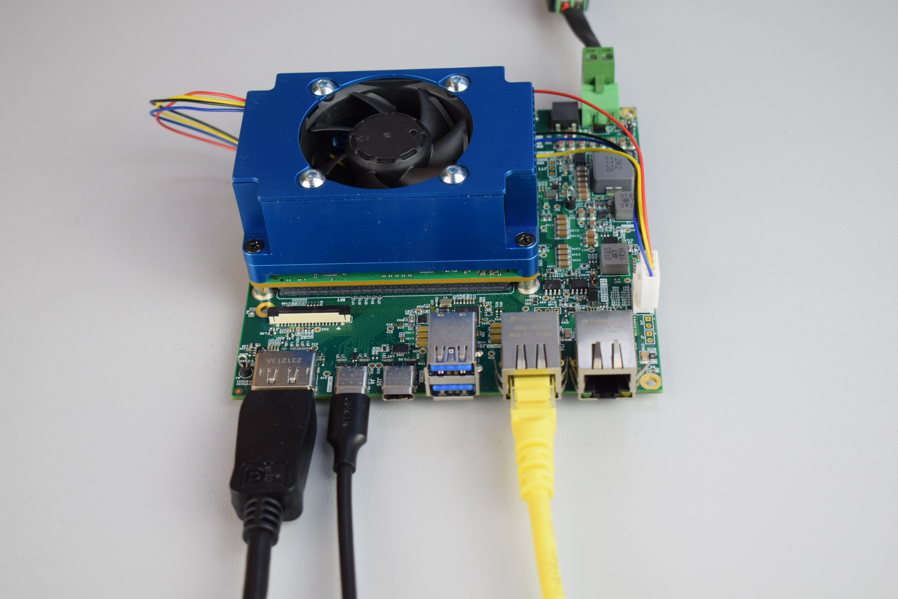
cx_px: 449
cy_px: 300
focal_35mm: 60
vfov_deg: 22.6
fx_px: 1497
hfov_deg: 33.4
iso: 640
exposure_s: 1/125
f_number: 5.6
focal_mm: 40
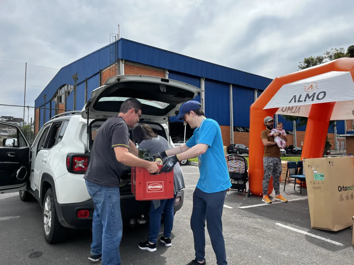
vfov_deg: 53.1
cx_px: 177
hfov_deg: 67.3
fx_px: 266
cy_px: 132
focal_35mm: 26
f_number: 1.6
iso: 50
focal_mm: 5.1
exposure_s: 1/3215
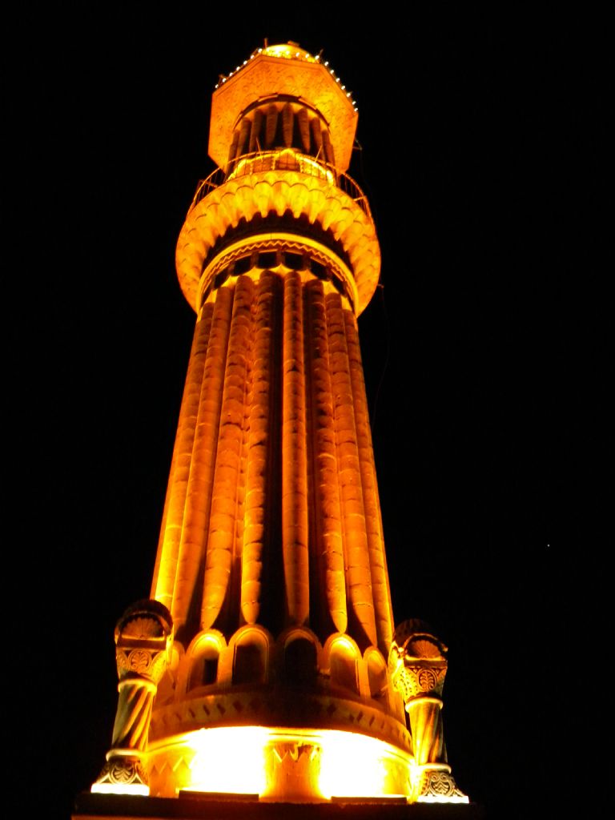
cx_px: 308
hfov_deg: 49.7
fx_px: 663
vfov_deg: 63.4
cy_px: 410
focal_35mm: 28
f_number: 3.5
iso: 400
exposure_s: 1/4
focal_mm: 5
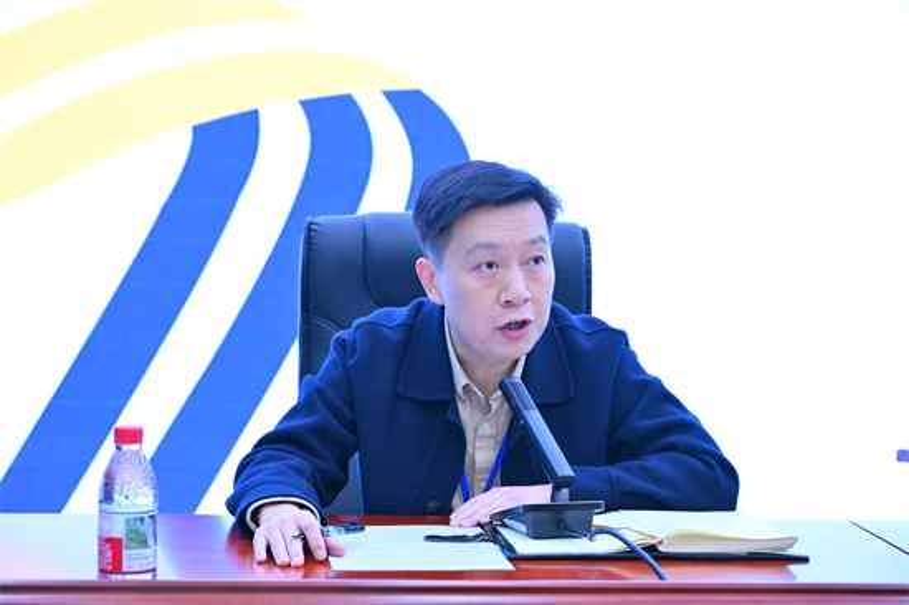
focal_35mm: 65
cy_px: 302
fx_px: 1640
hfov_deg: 31.0
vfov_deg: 20.9
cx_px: 454
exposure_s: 1/60
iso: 2200
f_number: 6
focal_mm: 65
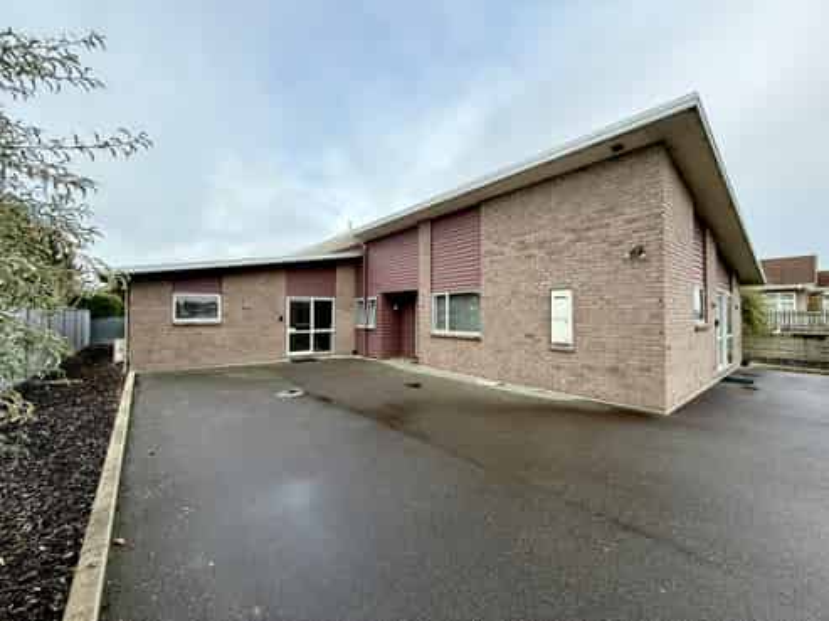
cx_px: 414
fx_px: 335
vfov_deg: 85.6
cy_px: 310
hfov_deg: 102.1
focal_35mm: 14
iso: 64
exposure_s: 1/502
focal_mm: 2.22
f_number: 2.2
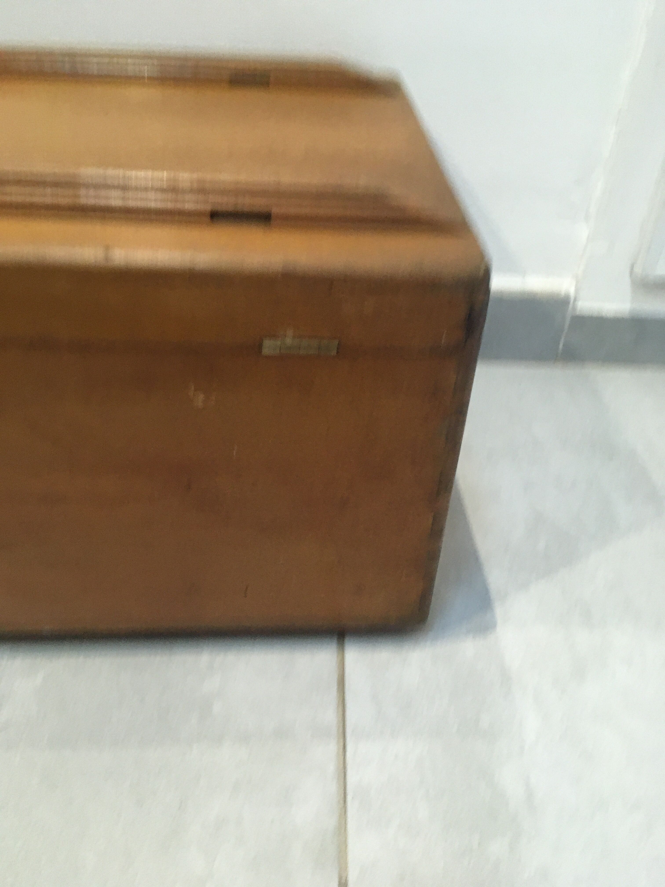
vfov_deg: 61.7
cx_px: 332
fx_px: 743
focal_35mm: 29
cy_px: 444
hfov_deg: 48.2
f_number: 2.2
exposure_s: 1/17
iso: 200
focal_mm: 4.15
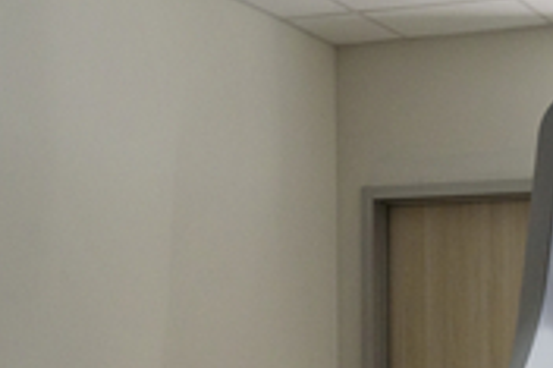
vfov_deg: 15.9
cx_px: 528
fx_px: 1258
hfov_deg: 23.9
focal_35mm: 82
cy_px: 456
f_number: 5
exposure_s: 1/60
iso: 2000
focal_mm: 30
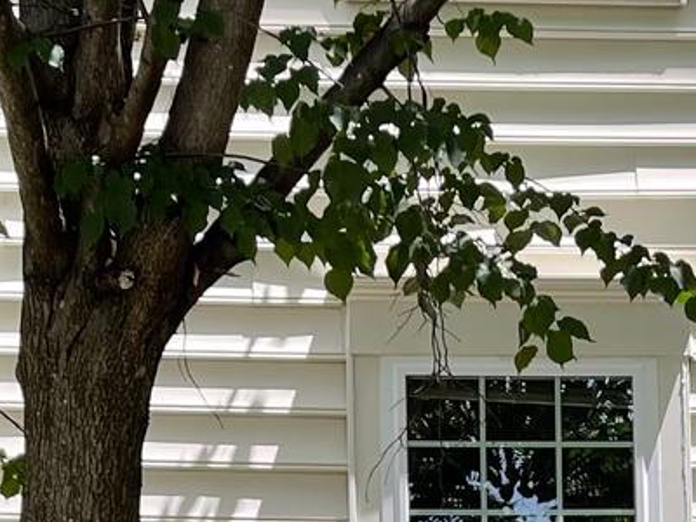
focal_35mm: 133
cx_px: 569
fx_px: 2674
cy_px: 887
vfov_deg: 10.6
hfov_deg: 14.7
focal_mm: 5.1
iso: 32
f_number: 1.6
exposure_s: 1/545
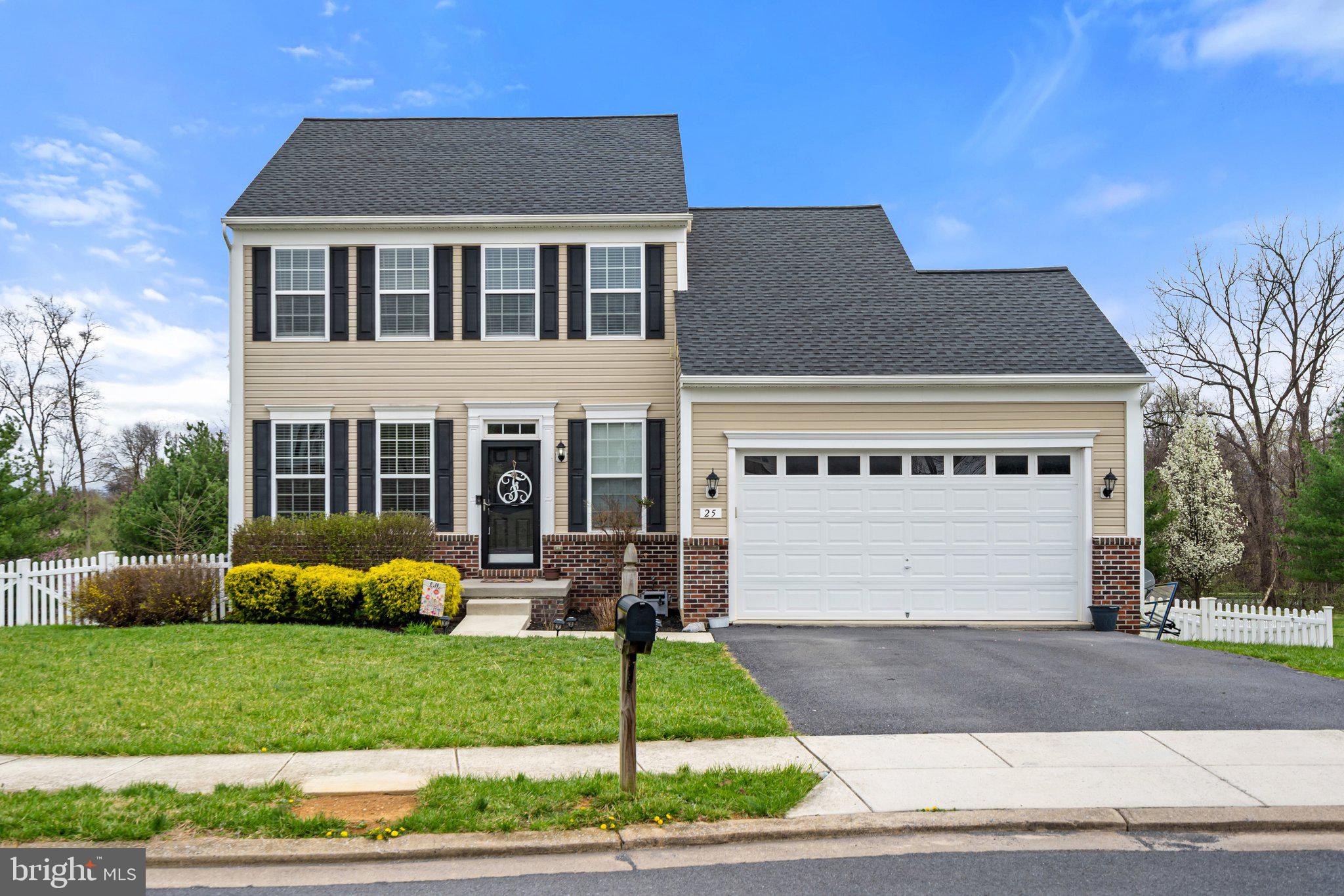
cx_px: 672
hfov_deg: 54.4
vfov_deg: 37.8
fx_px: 1306
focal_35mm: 35
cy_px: 448
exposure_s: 1/250
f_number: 13
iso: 250
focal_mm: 35
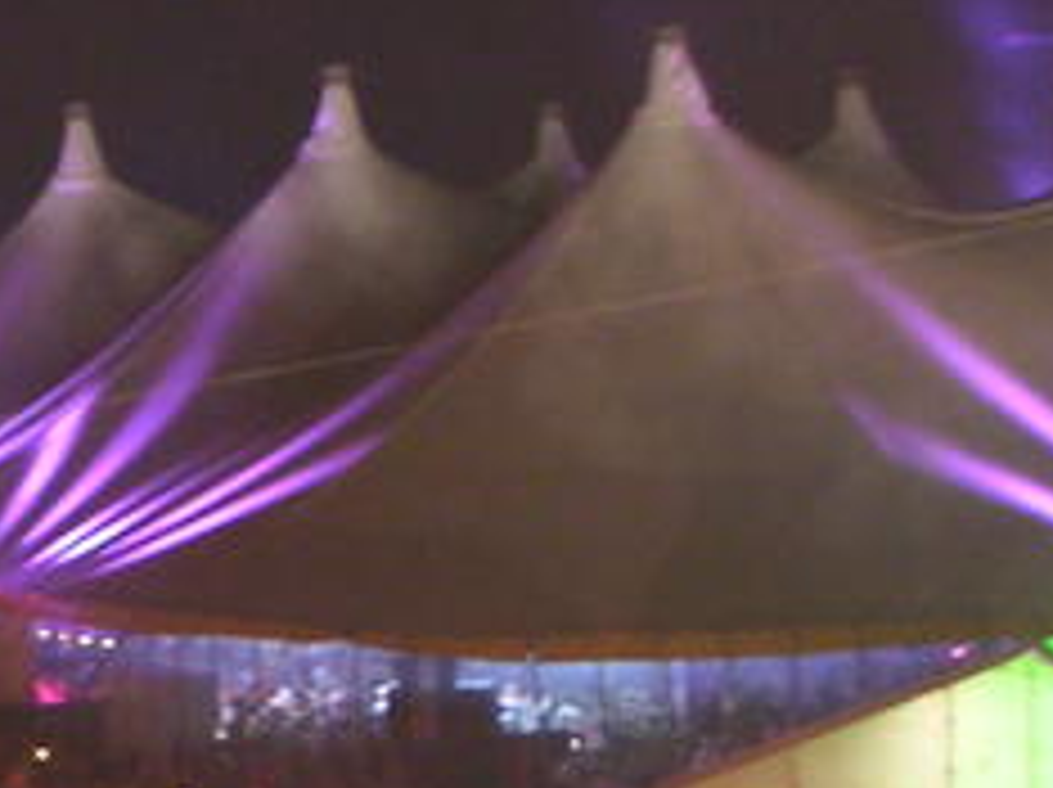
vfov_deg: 11.4
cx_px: -122
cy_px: 576
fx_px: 3950
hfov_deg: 14.8
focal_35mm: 130
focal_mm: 6
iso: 100
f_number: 2.8
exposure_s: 1.5
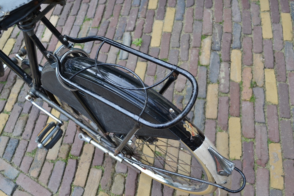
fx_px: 294
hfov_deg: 53.1
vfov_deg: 36.9
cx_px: 147
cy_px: 98
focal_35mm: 36
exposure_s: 1/60
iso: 160
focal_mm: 24
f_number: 5.6
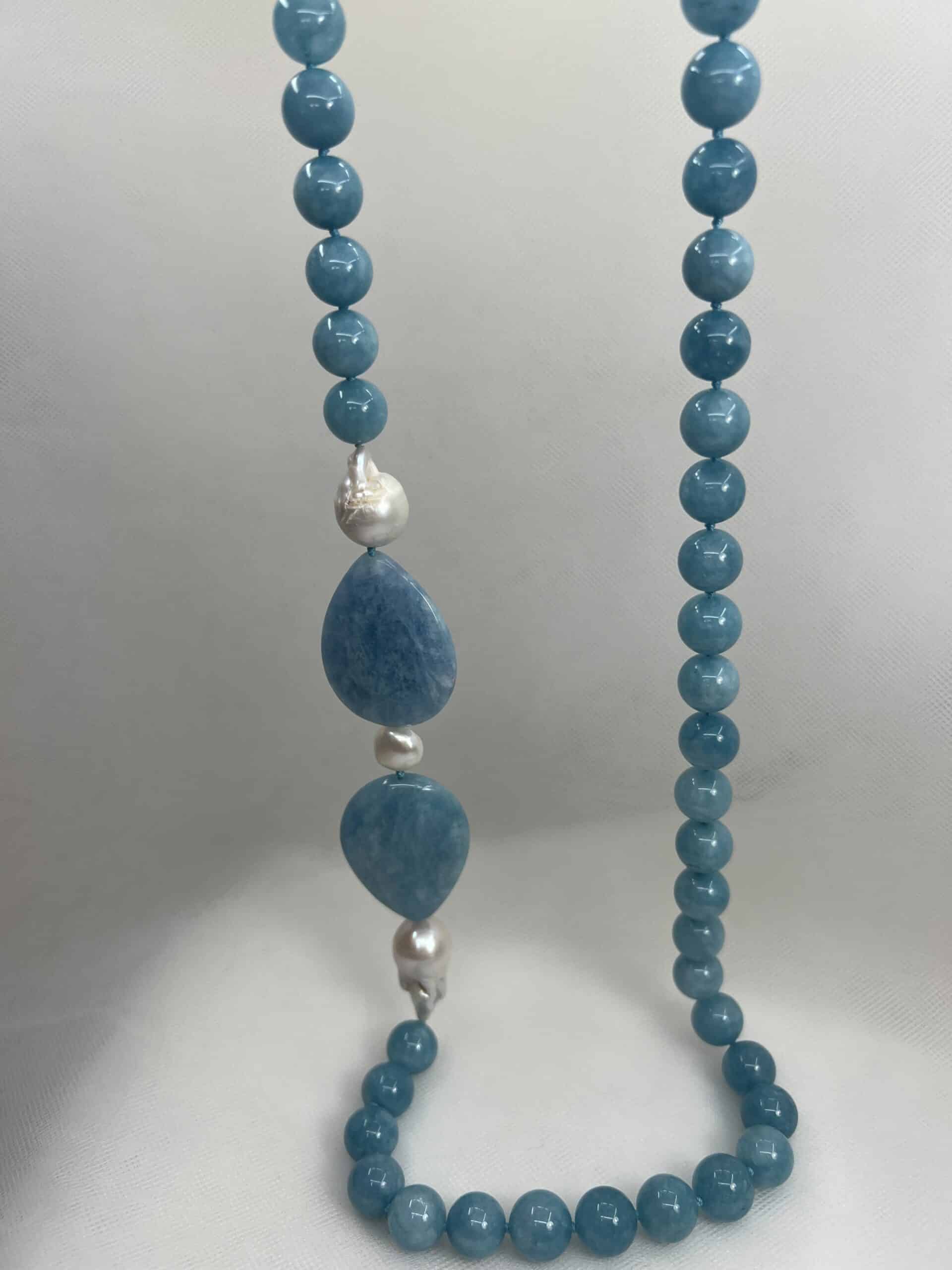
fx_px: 953
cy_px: 635
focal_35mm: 26
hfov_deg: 53.1
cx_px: 476
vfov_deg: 67.3
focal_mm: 5.7
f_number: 1.5
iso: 50
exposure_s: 1/853
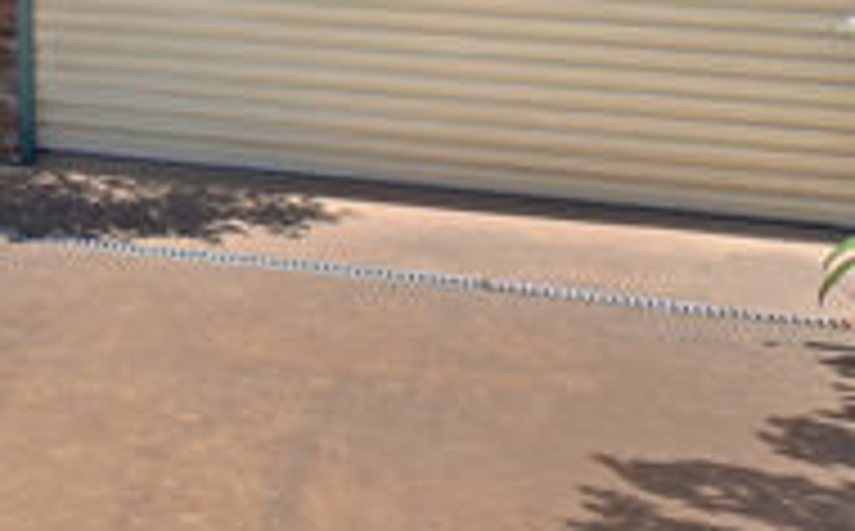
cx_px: -819
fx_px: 2000
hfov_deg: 17.7
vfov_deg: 14.2
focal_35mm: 86
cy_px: -248
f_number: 11
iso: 100
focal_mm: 16
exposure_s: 1/160
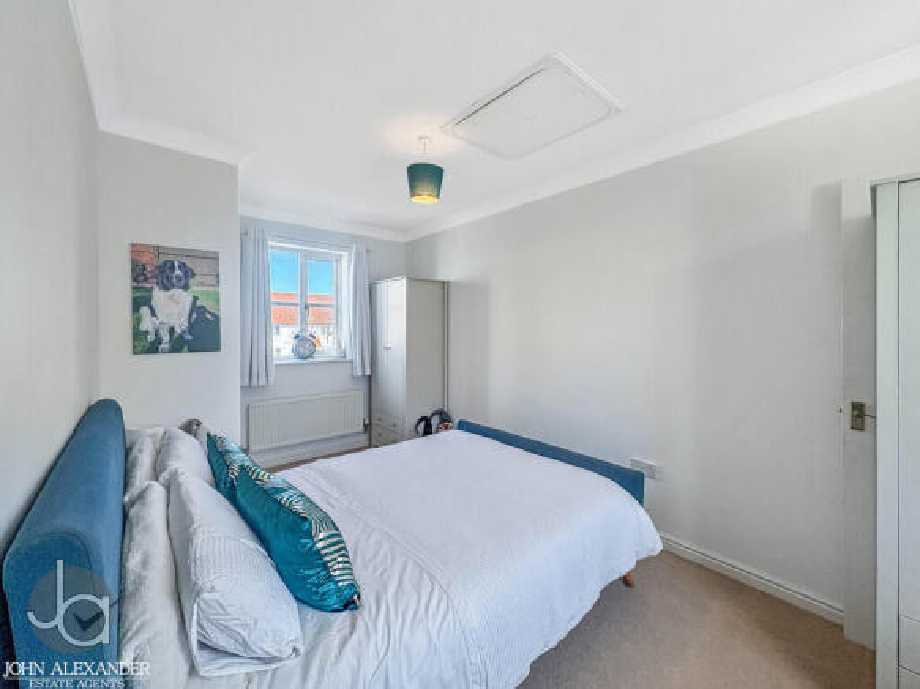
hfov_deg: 102.1
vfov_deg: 85.7
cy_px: 344
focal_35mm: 14
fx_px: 372
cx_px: 460
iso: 125
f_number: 2.2
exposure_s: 1/140
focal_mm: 2.22
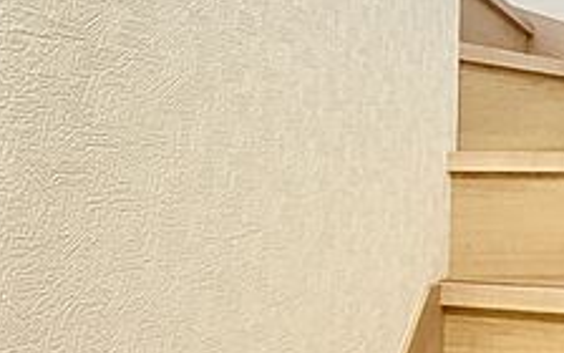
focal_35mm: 41
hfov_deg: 44.3
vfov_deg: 29.5
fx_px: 630
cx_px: 499
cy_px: 11
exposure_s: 1/60
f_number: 2.2
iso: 640
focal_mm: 2.22
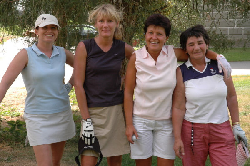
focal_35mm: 78
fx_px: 541
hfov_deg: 26.0
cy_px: 83
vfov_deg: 17.5
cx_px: 125
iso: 400
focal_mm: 52
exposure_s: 1/250
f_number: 7.1
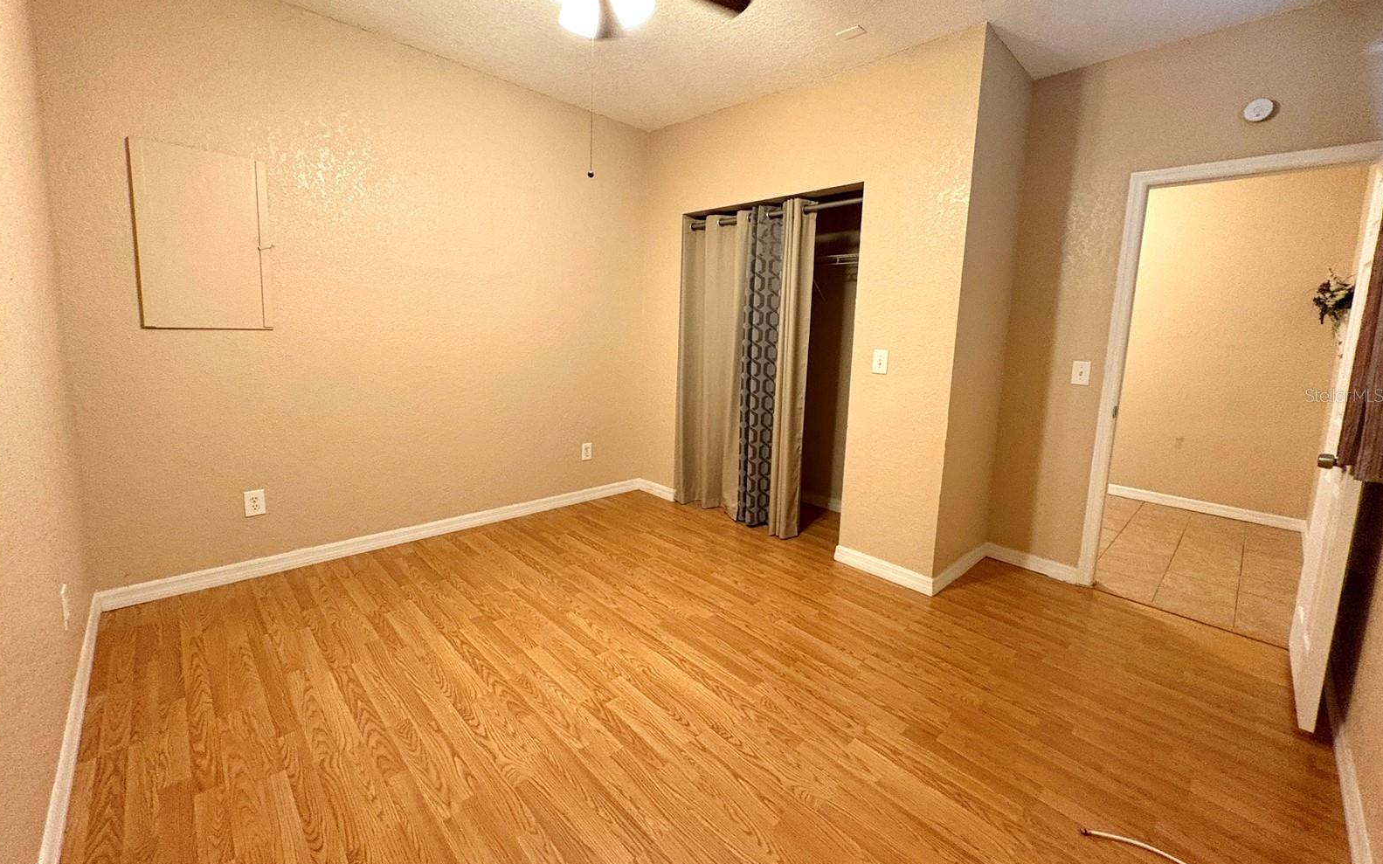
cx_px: 688
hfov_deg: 101.5
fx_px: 565
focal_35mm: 15
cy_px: 395
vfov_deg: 74.6
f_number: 2.2
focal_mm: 2.22
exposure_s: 1/60
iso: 500
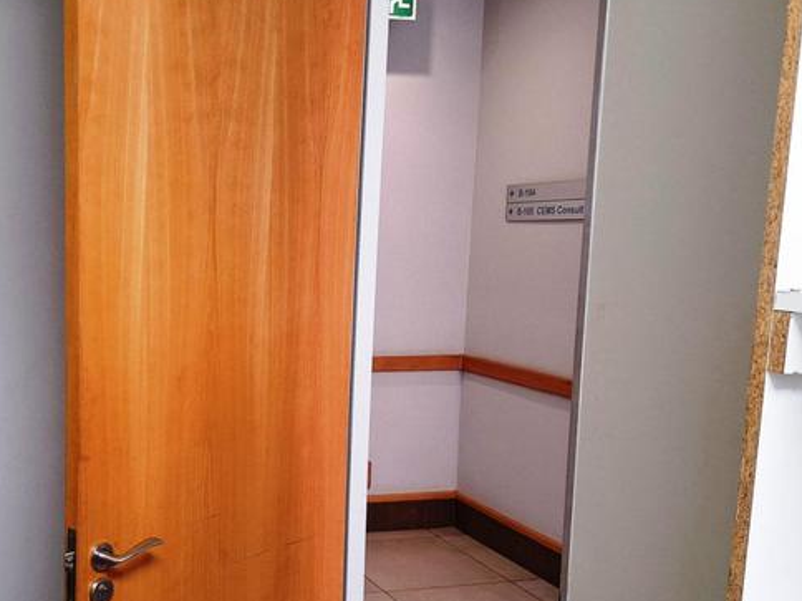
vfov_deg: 37.7
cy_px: 341
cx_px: 207
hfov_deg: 47.3
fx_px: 880
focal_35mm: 38
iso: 160
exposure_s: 1/50
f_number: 1.8
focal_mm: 5.54
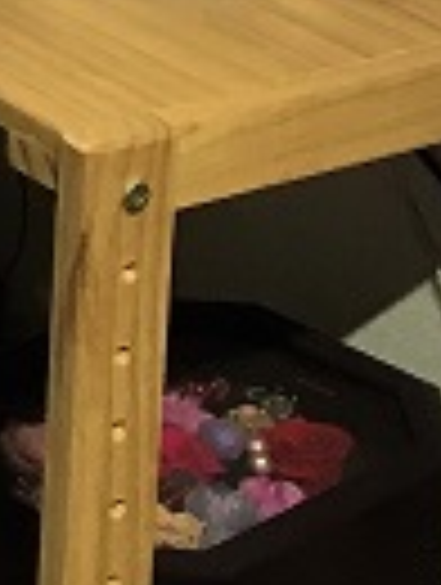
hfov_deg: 6.9
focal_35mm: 190
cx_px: -954
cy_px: -421
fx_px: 3217
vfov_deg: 9.9
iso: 25
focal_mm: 4.15
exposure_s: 1/30
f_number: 2.2
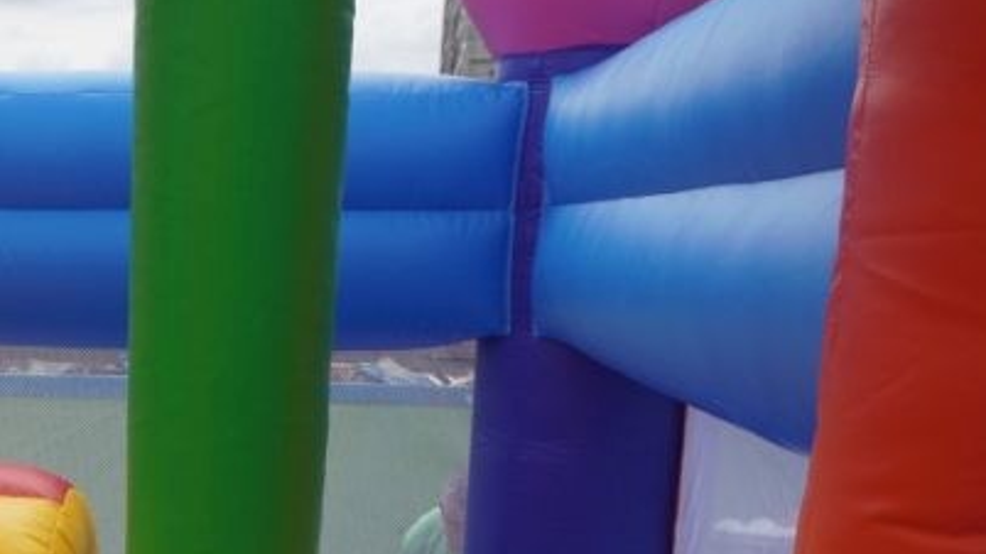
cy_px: 744
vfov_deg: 14.4
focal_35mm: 80
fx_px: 2091
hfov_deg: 24.4
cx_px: -159
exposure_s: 1/400
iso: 100
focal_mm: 20
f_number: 6.3
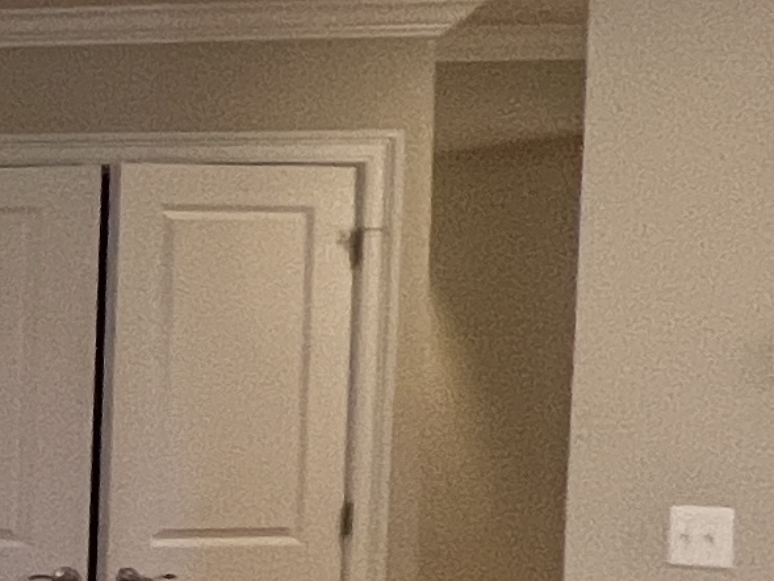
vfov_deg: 16.4
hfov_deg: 11.3
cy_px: 503
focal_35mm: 89
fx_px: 1990
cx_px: -1594
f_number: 1.8
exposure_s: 1/120
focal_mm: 1.57
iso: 160
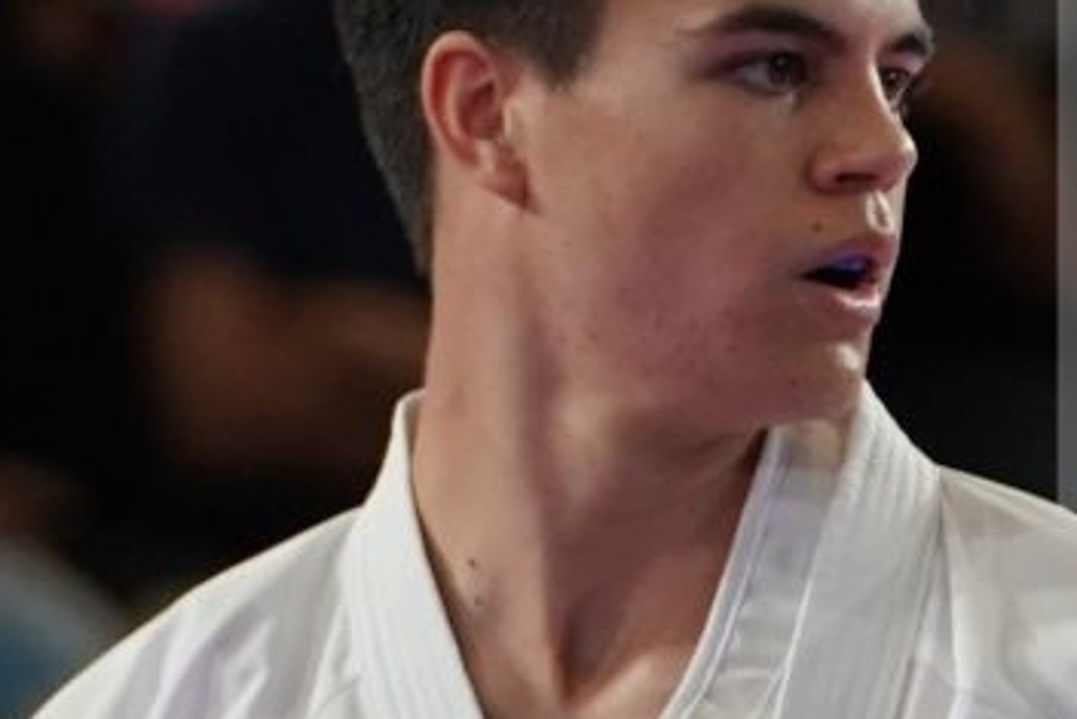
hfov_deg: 1.9
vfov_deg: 1.3
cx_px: 1343
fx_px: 32741
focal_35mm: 1094
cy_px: 1316
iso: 1000
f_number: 2.8
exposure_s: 1/1000
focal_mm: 143
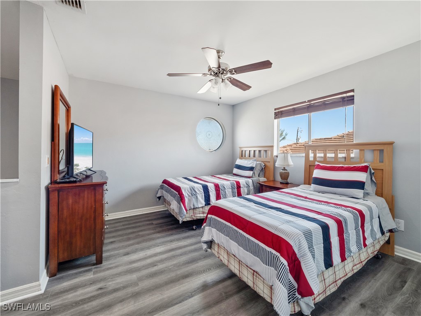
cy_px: 158
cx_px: 210
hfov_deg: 102.1
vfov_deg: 85.7
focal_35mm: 14
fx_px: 170
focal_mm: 7
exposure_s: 1/5
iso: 200
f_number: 7.1
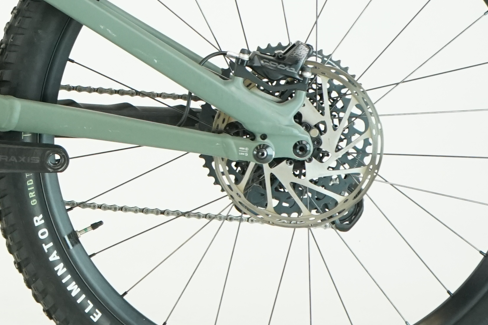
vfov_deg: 7.7
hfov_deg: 11.1
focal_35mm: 177
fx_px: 2399
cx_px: -254
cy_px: -105
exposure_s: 1/200
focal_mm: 49
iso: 1600
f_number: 5.6
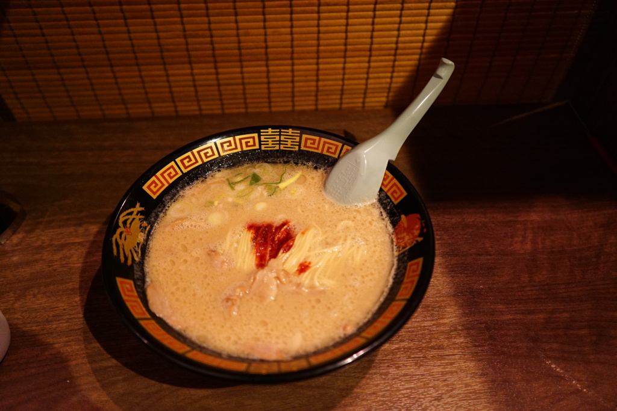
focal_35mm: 28
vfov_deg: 46.4
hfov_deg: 65.5
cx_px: 308
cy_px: 206
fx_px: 480
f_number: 3.5
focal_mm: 28
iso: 4000
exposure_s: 1/60
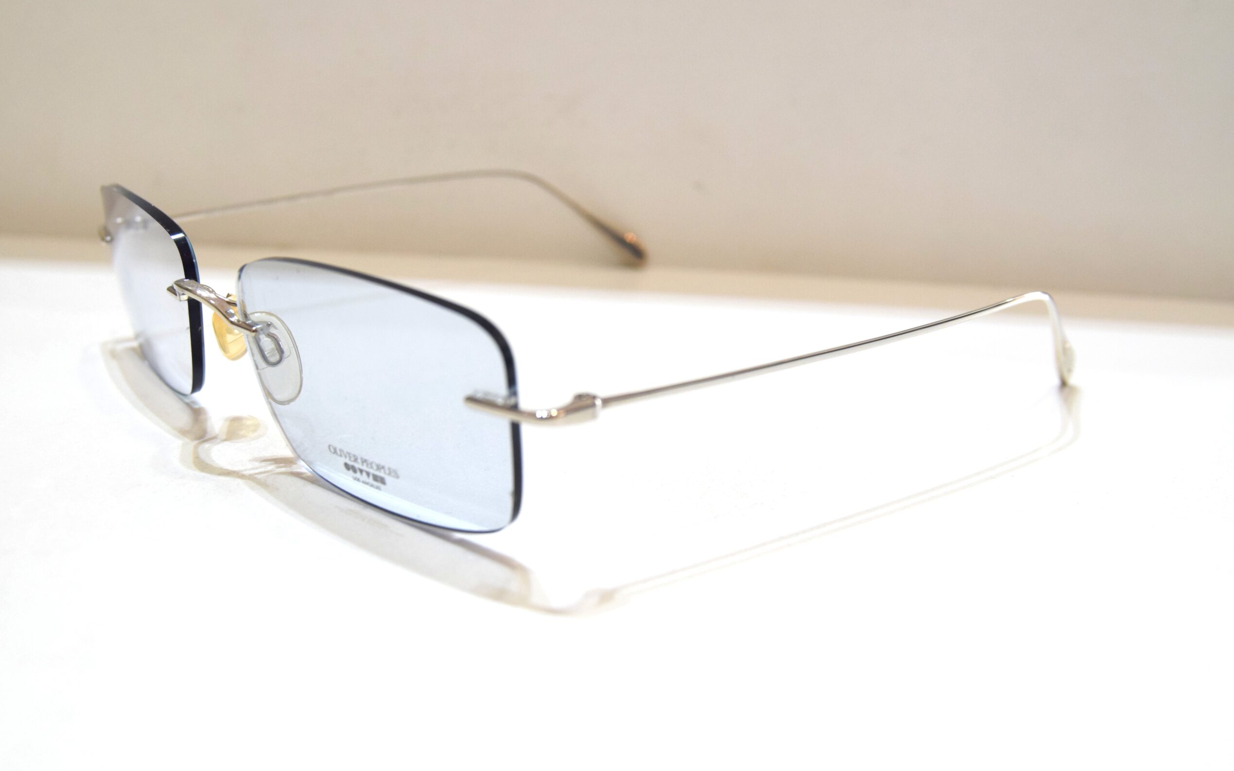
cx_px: 614
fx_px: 1345
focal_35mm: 40
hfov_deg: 49.3
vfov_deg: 32.0
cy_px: 377
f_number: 6.3
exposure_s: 1/40
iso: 800
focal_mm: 26
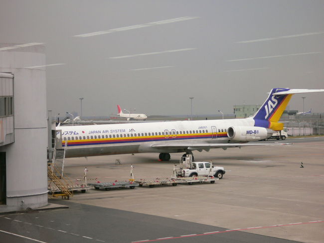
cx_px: 162
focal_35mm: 97
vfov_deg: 15.2
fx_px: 908
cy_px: 122
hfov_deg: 20.2
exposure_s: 1/60
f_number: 4.9
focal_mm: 16.1
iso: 100
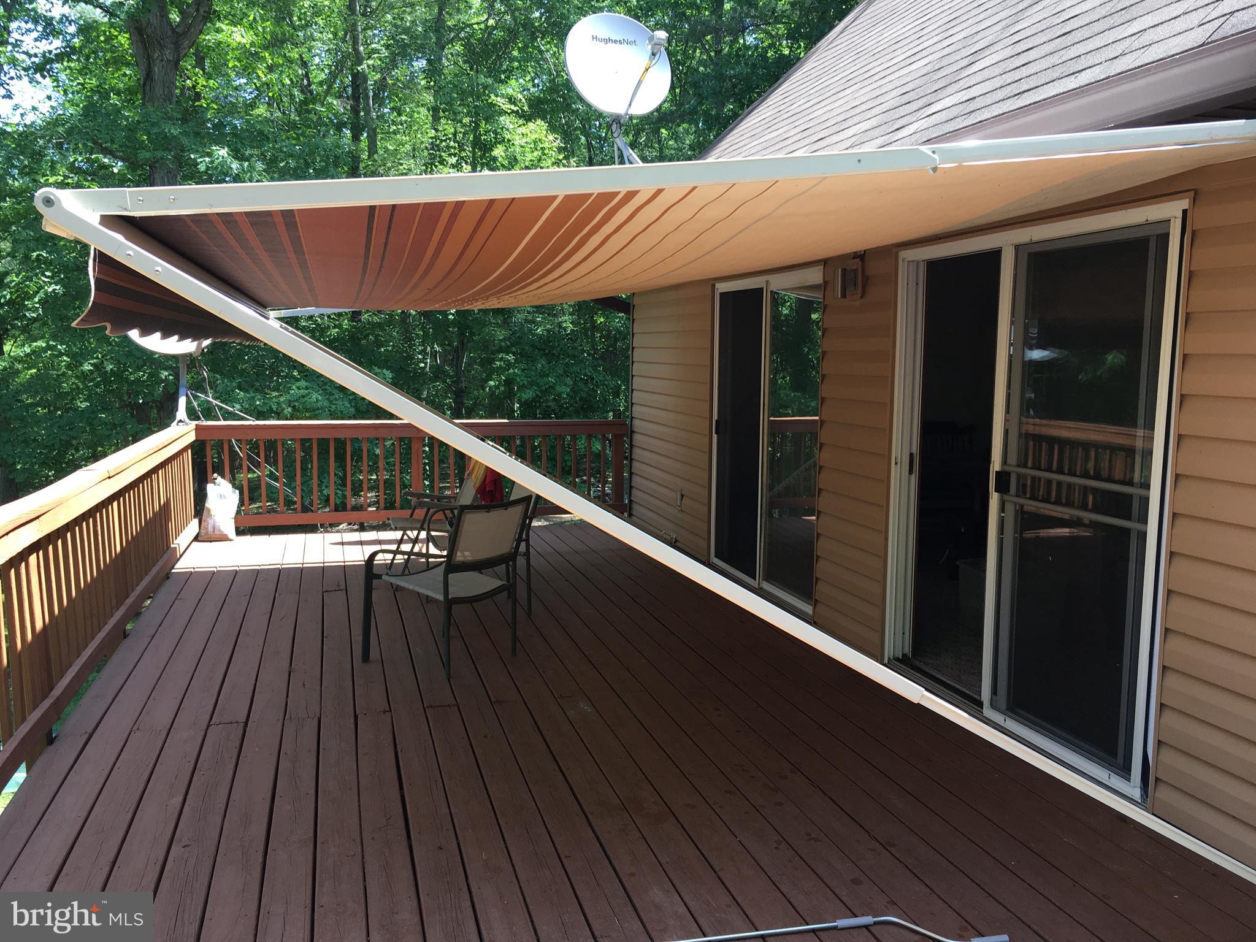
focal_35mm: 29
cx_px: 628
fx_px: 1052
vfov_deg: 48.2
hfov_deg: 61.7
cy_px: 471
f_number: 2.2
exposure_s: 1/141
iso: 25
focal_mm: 4.15
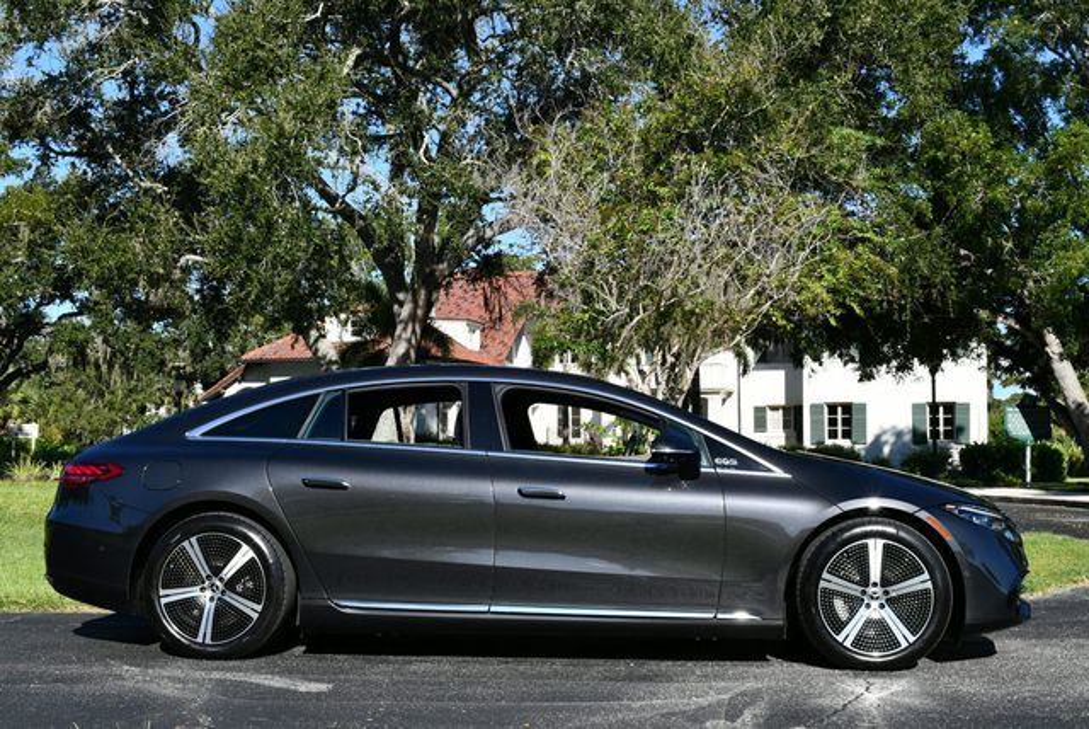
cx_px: 544
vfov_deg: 29.3
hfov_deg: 42.7
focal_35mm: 46
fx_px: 1393
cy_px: 364
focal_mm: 23
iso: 100
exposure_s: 1/250
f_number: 8
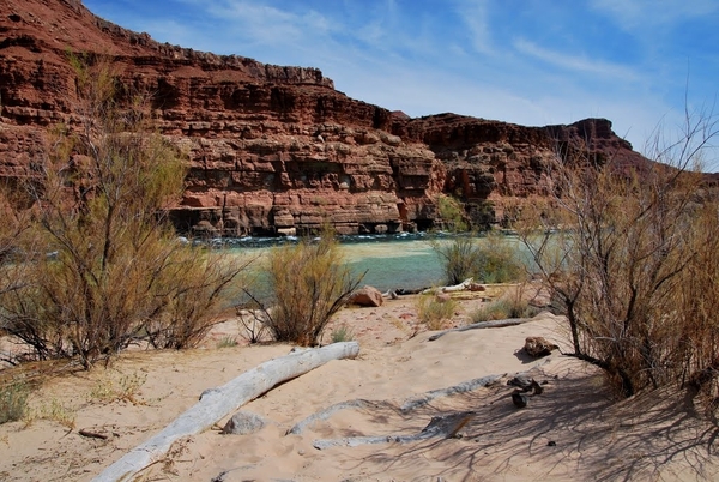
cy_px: 241
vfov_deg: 43.7
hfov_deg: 61.9
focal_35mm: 30
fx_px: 600
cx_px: 360
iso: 100
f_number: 9
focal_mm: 20
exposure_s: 1/320
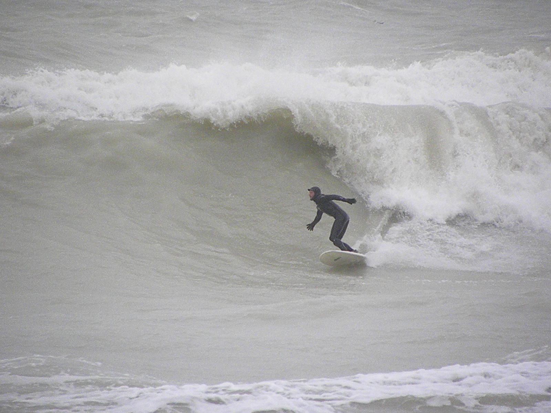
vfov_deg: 2.4
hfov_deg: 3.2
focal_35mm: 624
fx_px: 9933
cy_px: 206
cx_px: 276
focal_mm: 110.4
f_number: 5
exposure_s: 1/639
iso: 1085
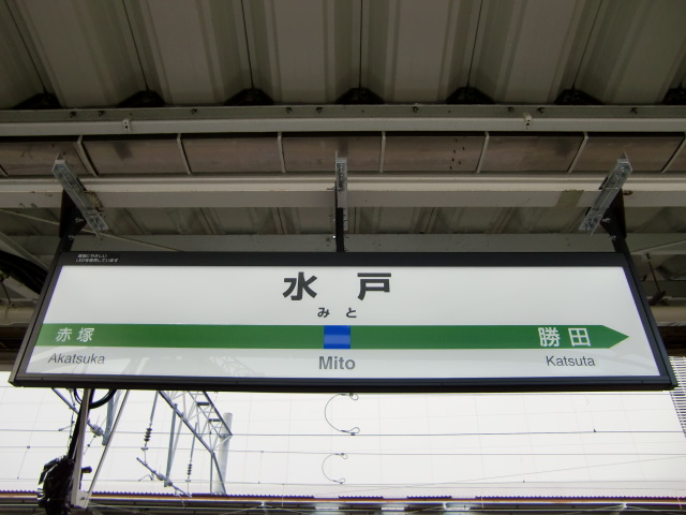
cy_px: 258
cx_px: 343
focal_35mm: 28
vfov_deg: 49.7
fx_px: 555
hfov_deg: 63.4
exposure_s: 1/100
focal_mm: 4.9
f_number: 2.6
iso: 64
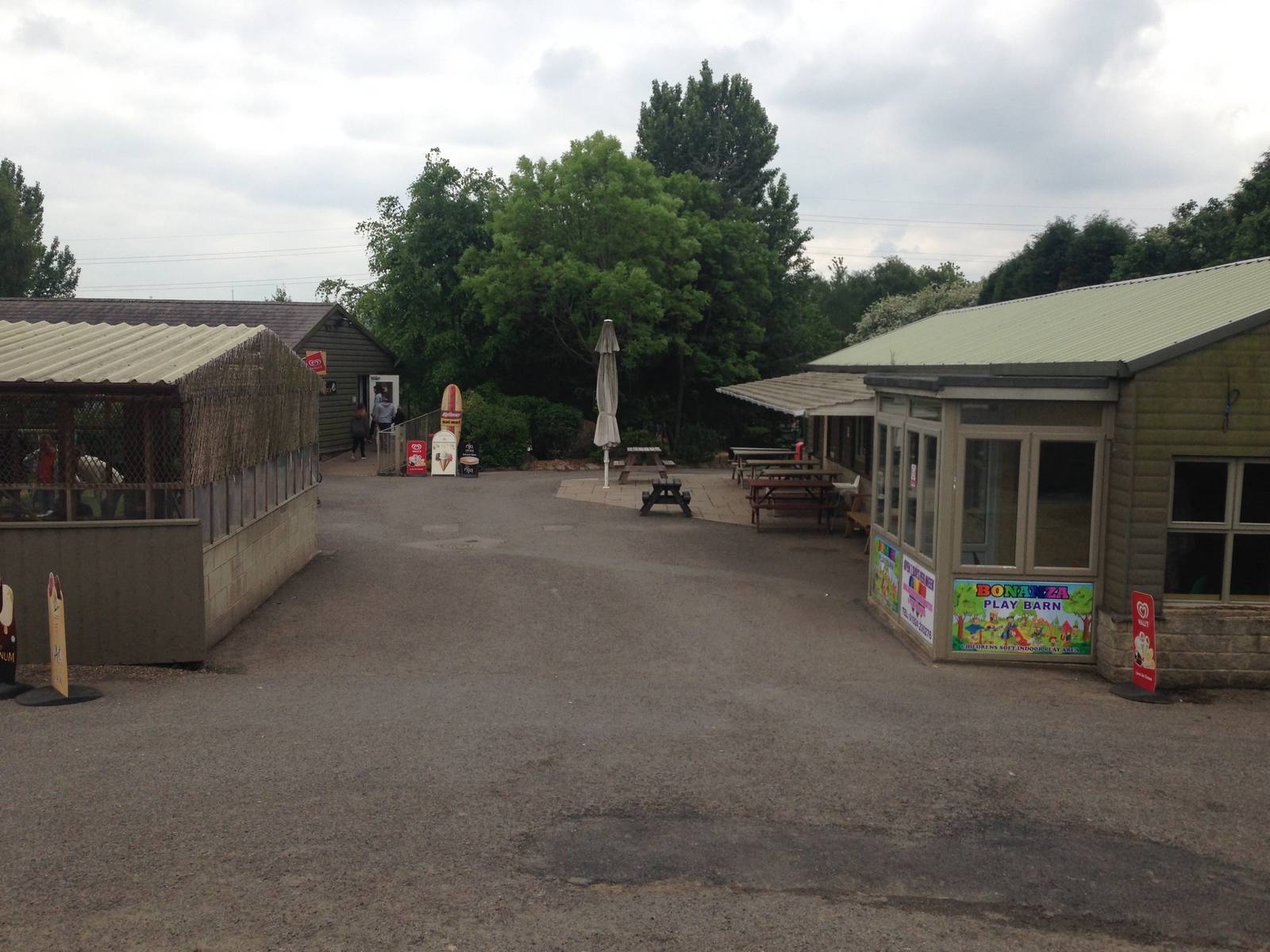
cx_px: 635
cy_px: 476
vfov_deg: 42.9
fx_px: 1211
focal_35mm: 33
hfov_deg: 55.4
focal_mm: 4.12
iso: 50
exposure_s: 1/1323
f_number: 2.4
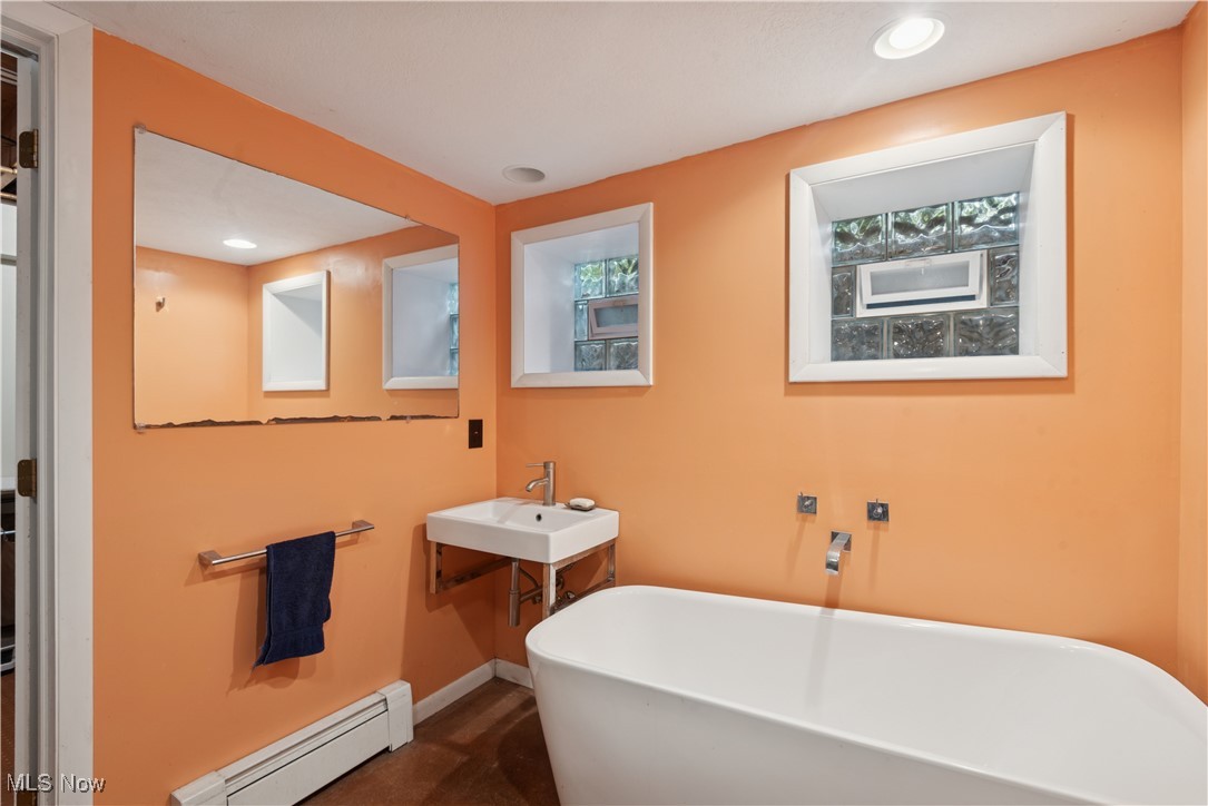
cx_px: 604
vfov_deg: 73.8
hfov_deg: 96.7
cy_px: 403
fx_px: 537
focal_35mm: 16
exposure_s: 1/6
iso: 400
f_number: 8
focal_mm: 16
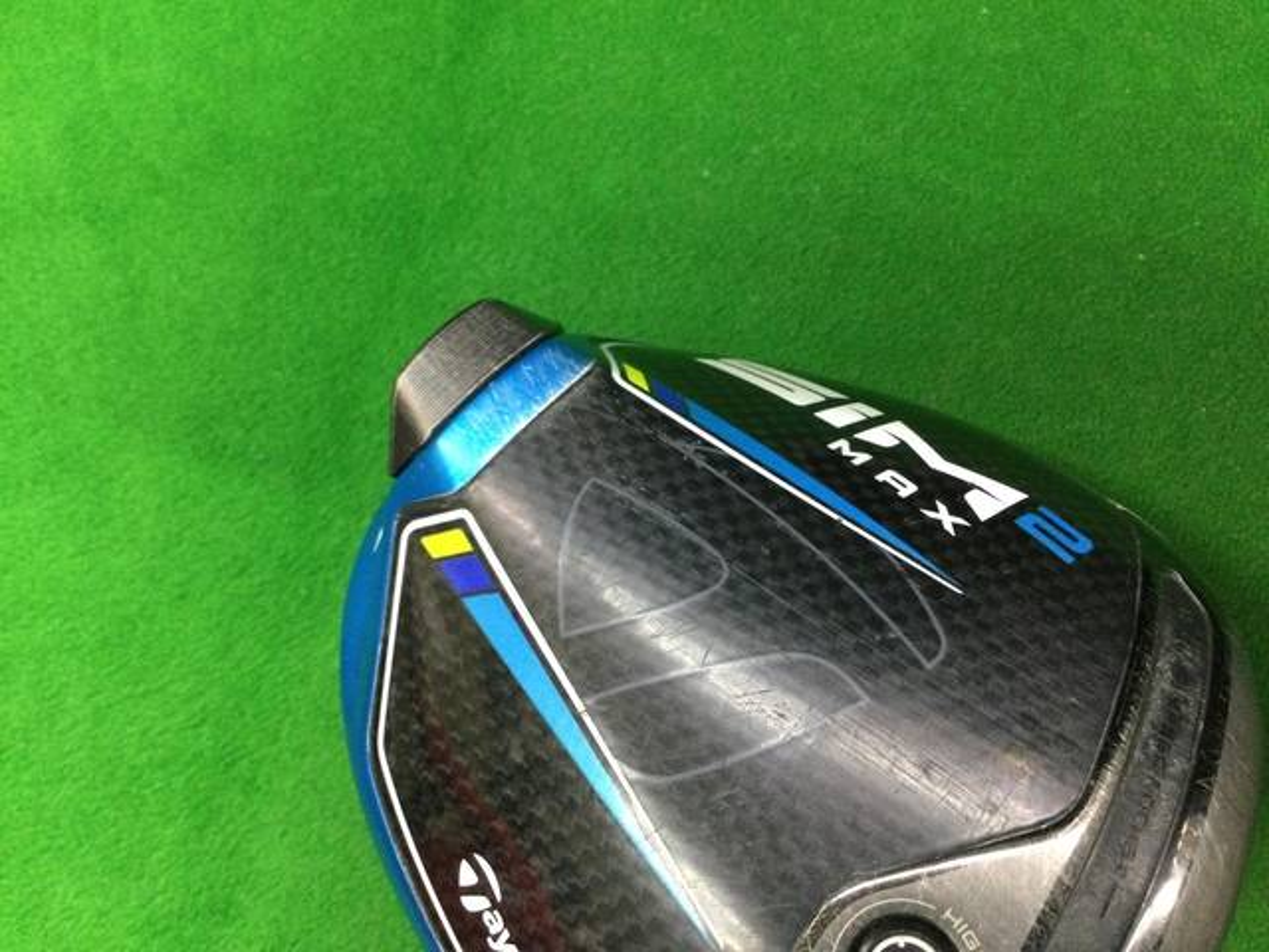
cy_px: 476
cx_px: 634
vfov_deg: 45.4
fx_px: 1136
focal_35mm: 31
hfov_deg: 58.4
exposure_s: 1/30
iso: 125
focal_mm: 3.3
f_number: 2.4
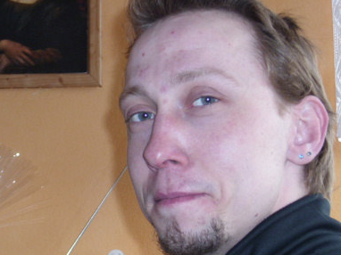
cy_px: 169
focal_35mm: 119
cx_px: 184
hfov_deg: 16.6
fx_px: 1172
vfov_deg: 12.4
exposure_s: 1/60
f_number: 4.3
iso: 200
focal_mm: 12.4
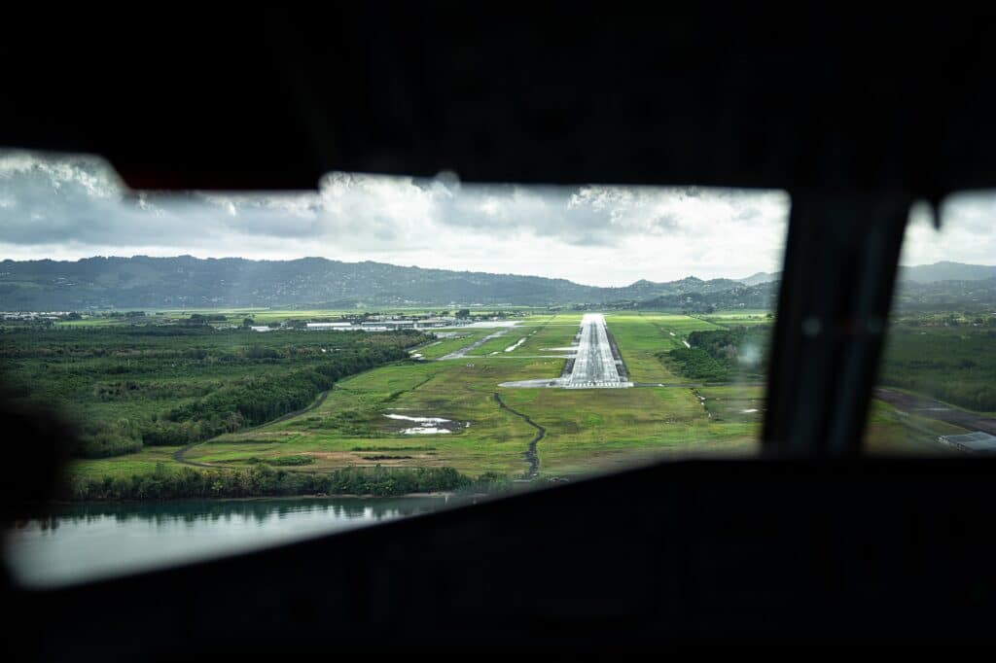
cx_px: 498
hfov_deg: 41.9
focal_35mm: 47
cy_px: 332
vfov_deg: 28.6
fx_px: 1300
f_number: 2.8
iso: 200
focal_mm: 47
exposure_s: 1/2000
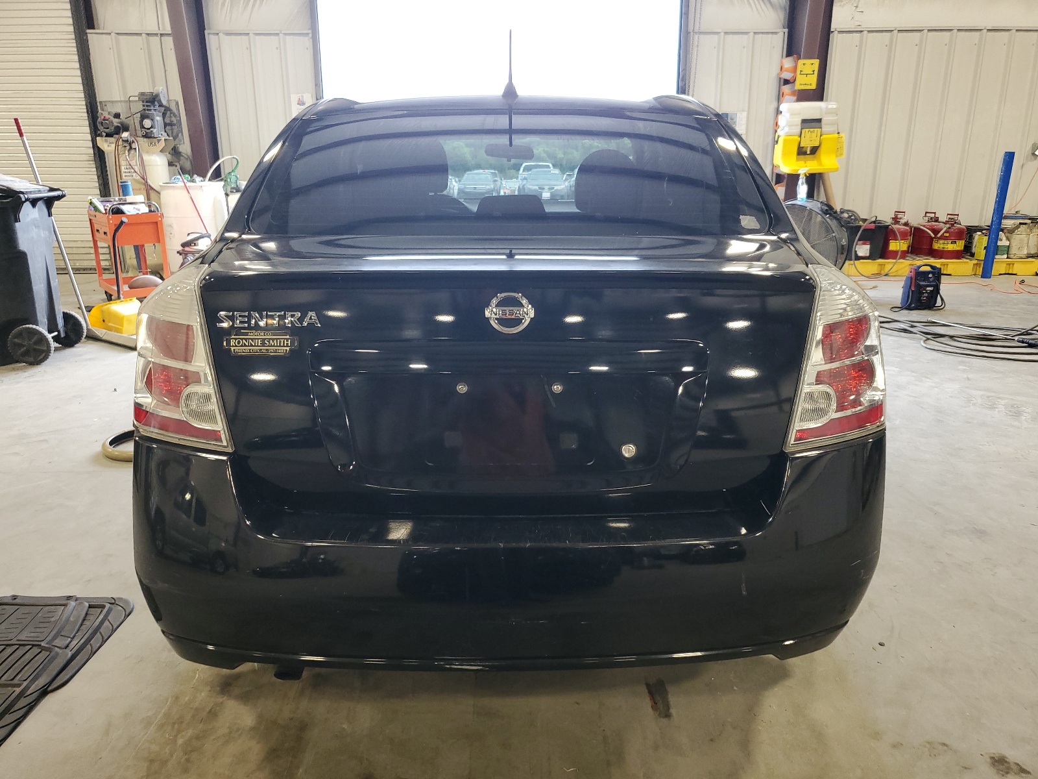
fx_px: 780
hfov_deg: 67.3
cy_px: 390
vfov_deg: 53.1
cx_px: 519
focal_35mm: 26
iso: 116
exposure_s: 1/60.2
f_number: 1.5
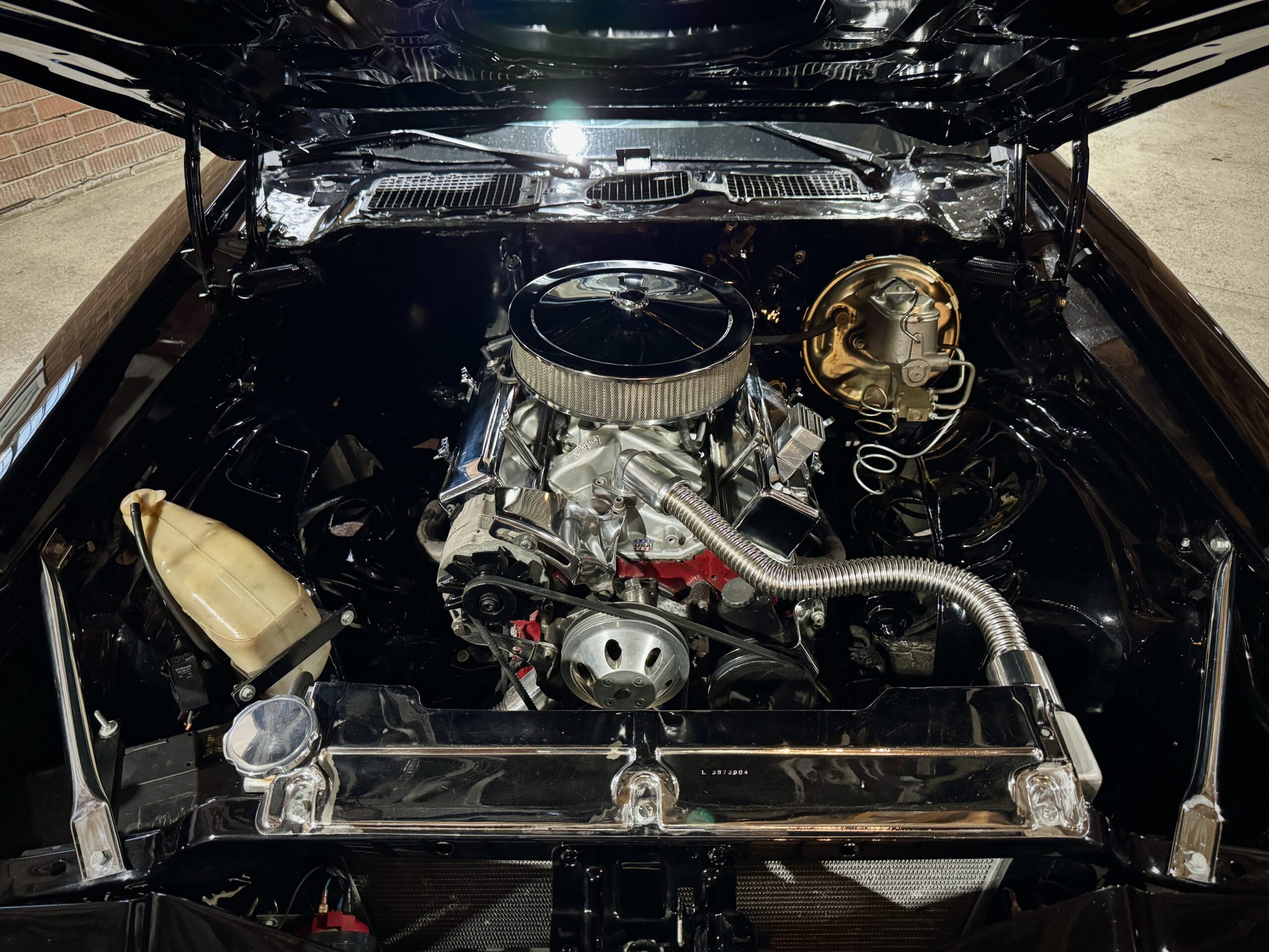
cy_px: 476
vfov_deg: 56.8
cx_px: 634
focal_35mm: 24
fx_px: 880
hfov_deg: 71.6
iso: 1000
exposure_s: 1/31
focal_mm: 6.76
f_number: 1.78
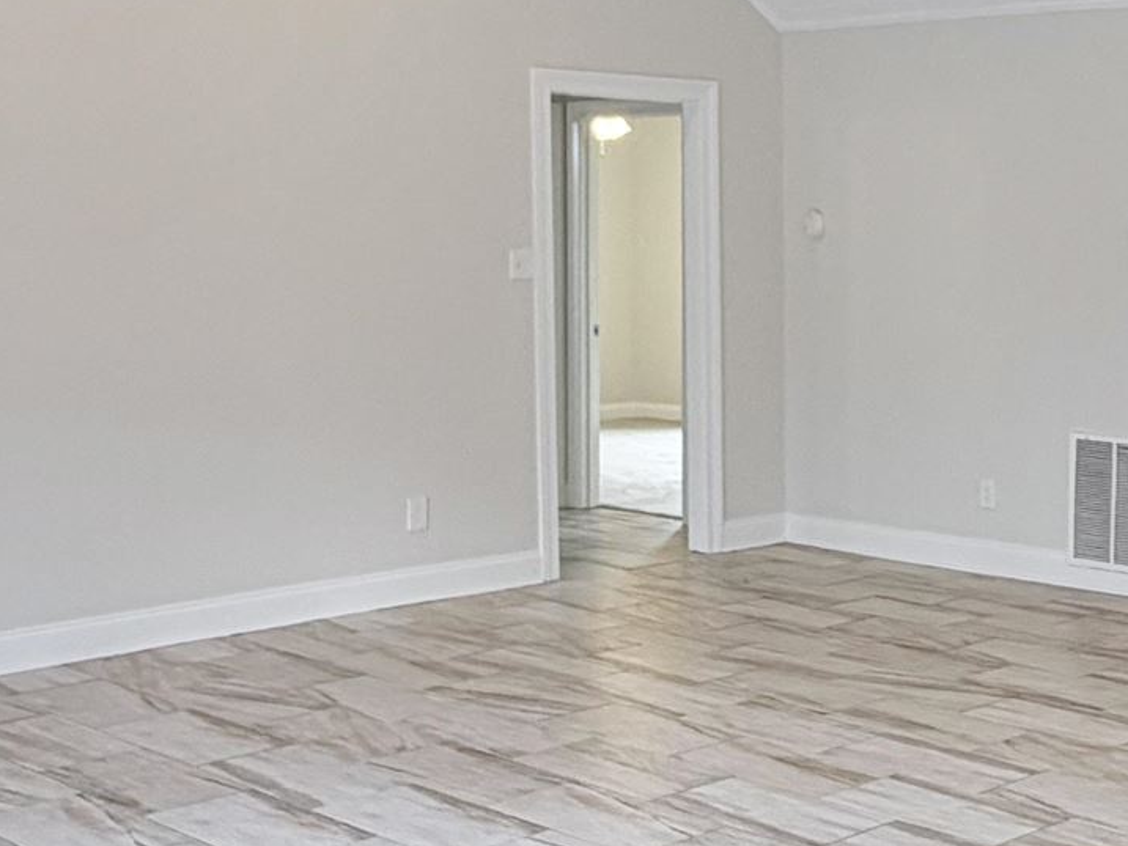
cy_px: 335
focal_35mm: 60
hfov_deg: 30.8
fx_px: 1955
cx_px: 1002
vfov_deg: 24.4
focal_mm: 2.22
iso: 125
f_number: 2.2
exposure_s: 1/120
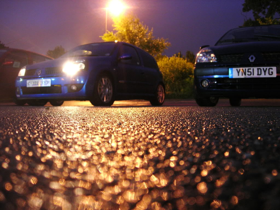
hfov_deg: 49.0
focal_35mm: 38
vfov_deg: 37.7
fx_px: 307
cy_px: 105
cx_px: 140
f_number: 2.8
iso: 200
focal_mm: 7.8
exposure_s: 1.99
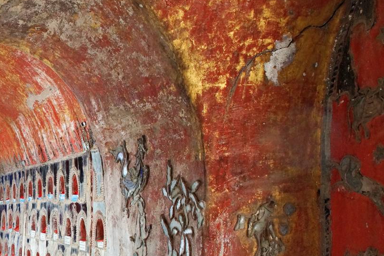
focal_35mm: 57
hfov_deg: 30.8
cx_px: -49
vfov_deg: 23.2
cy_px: 228
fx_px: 608
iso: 1600
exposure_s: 1/50
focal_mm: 24
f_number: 8
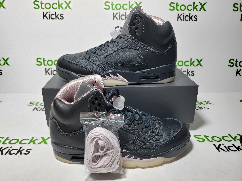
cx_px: 121
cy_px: 90
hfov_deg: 67.3
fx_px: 182
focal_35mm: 26
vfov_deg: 53.1
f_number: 1.5
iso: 50
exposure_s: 1/372
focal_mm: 4.3
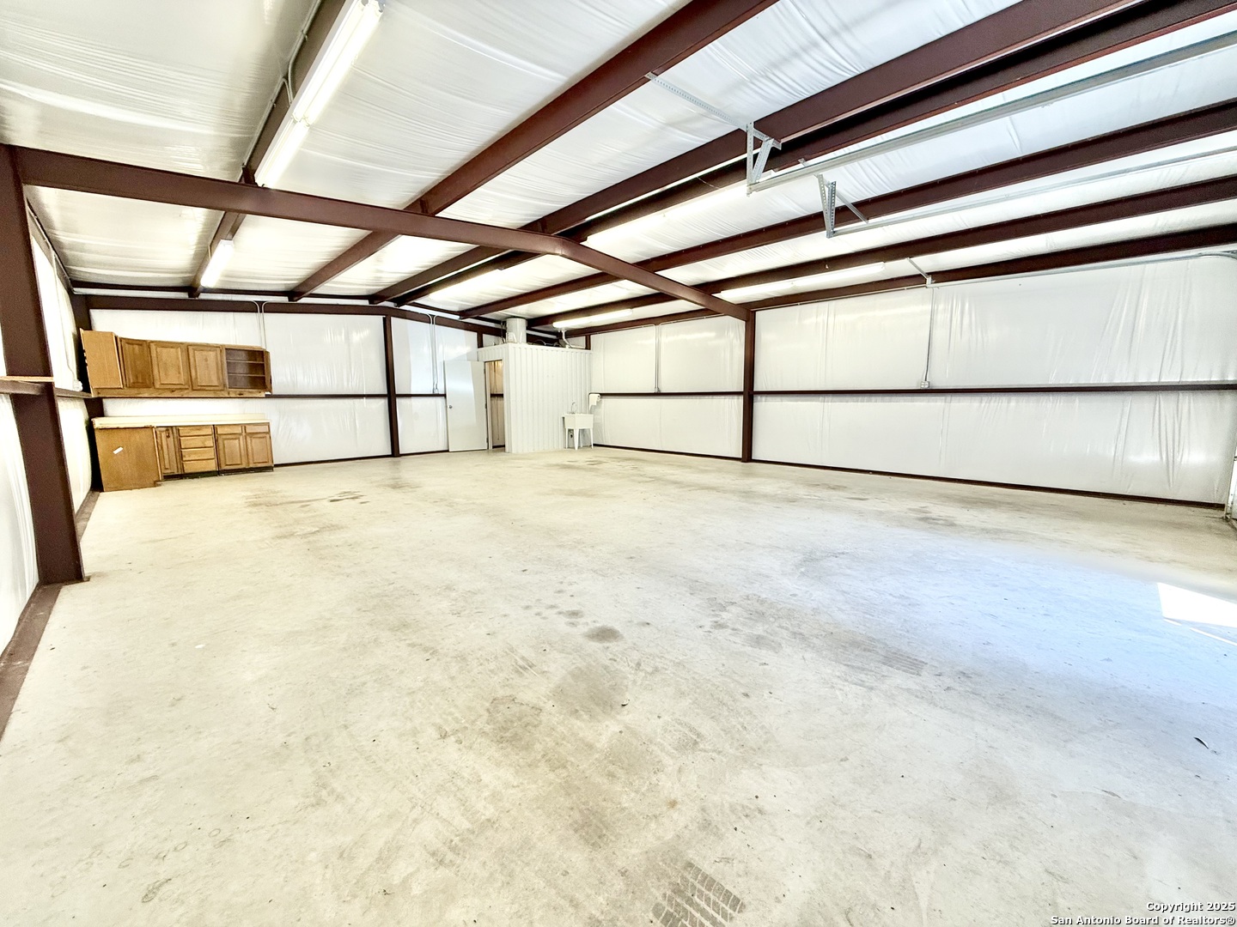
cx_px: 618
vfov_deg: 85.7
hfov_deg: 102.1
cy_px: 464
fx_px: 500
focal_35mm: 14
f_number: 2.2
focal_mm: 2.22
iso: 125
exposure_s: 1/129
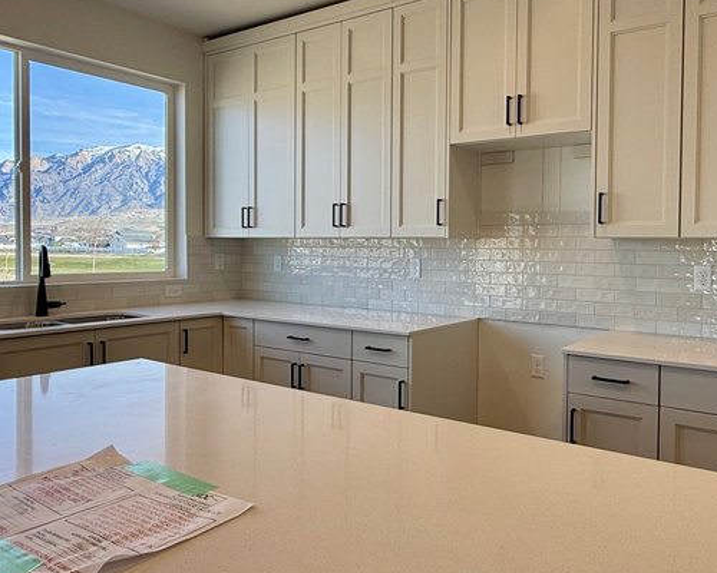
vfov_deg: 51.5
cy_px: 265
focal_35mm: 28
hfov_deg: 61.2
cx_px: 459
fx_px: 594
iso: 64
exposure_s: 1/240
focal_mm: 2.22
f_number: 2.2
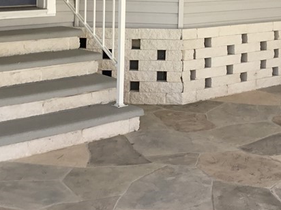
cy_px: -27
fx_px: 625
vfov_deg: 18.4
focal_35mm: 77
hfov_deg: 25.0
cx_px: 216
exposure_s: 1/357
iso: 25
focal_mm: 3.3
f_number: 2.4
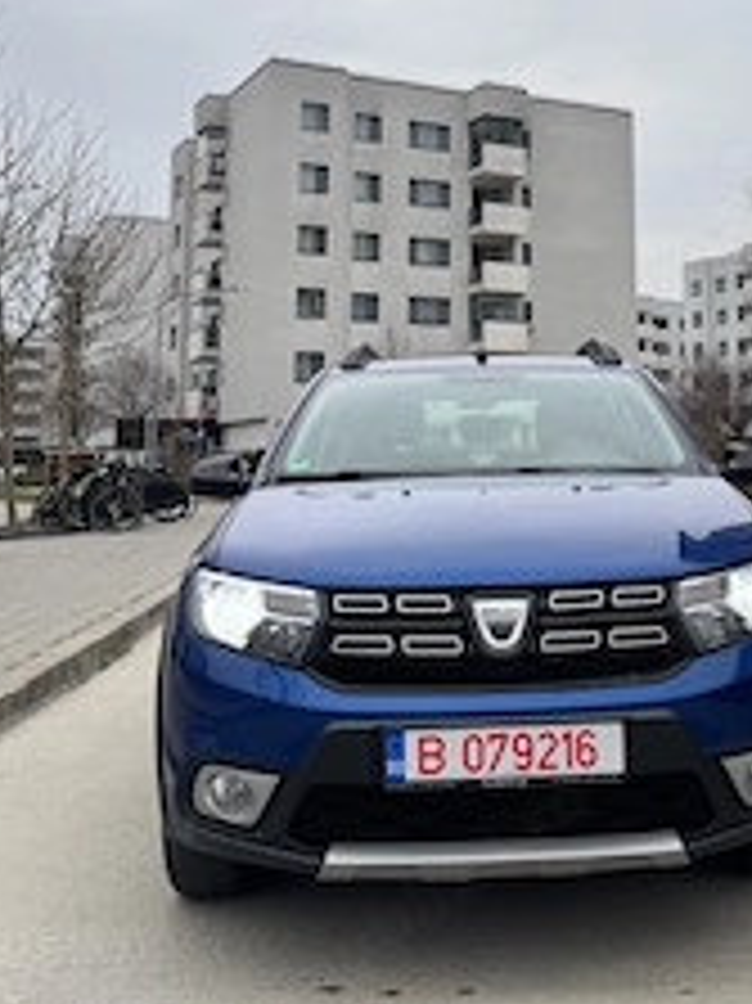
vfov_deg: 42.4
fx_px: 1247
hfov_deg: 33.1
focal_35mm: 43
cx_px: 531
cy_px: 243
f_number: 1.78
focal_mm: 6.76
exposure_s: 1/317
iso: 80
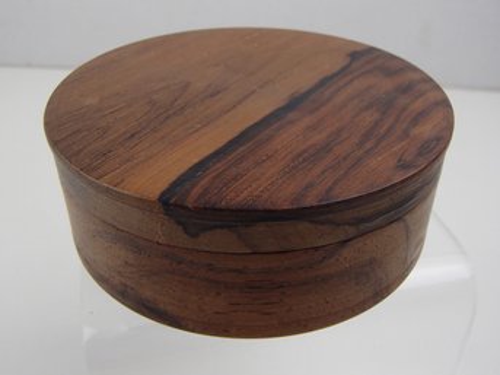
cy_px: 188
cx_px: 250
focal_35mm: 37
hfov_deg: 50.2
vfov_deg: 38.6
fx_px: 534
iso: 320
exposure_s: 1/160
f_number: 4.7
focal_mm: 6.64
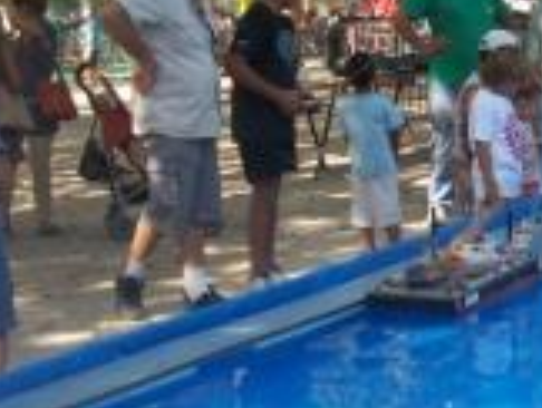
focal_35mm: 94
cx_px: 478
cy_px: 147
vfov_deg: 15.7
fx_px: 1474
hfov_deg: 20.5
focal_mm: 5.6
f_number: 2.7
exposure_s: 1/350
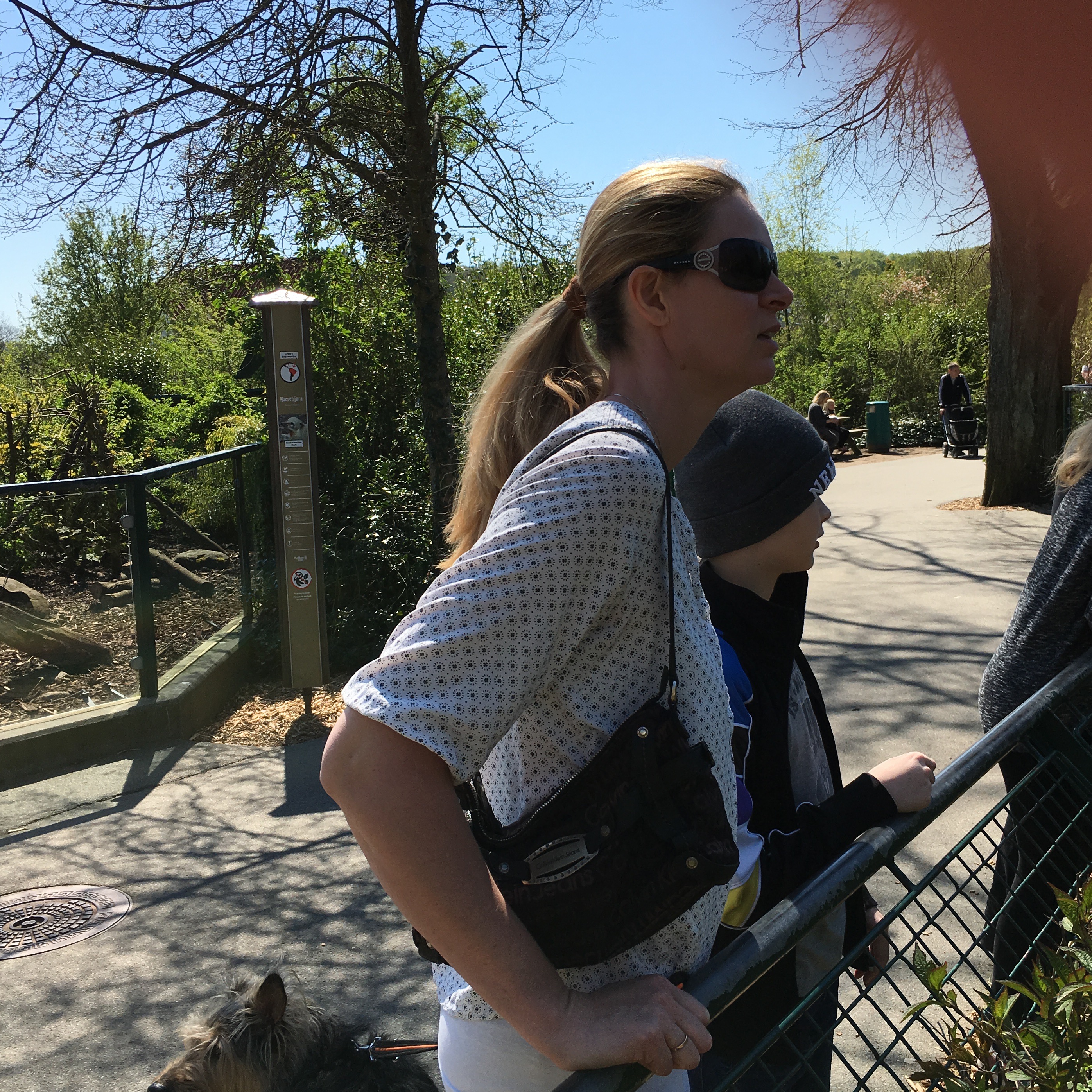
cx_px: 578
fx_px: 1321
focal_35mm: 37
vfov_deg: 44.9
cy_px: 537
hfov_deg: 44.9
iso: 25
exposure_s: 1/1672
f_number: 2.2
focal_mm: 4.15
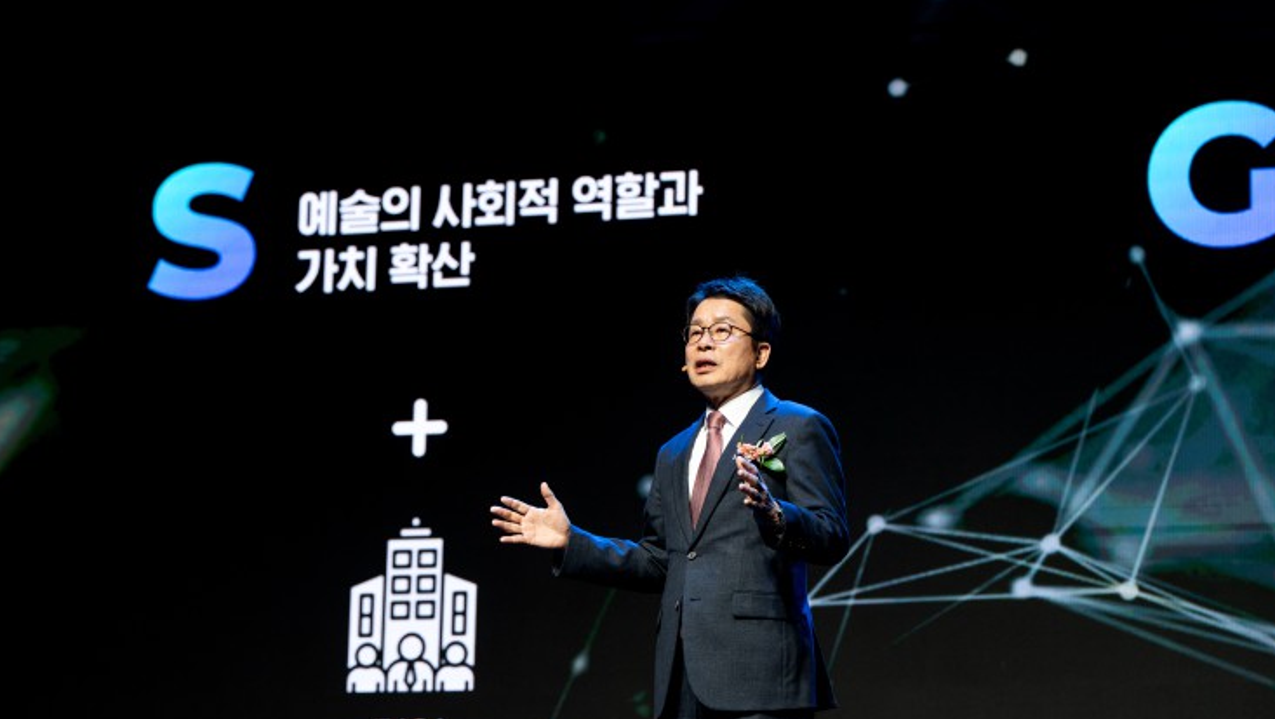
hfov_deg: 19.1
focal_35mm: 112
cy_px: 422
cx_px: 637
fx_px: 3788
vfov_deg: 10.8
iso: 1600
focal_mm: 106
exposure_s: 1/250
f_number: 4
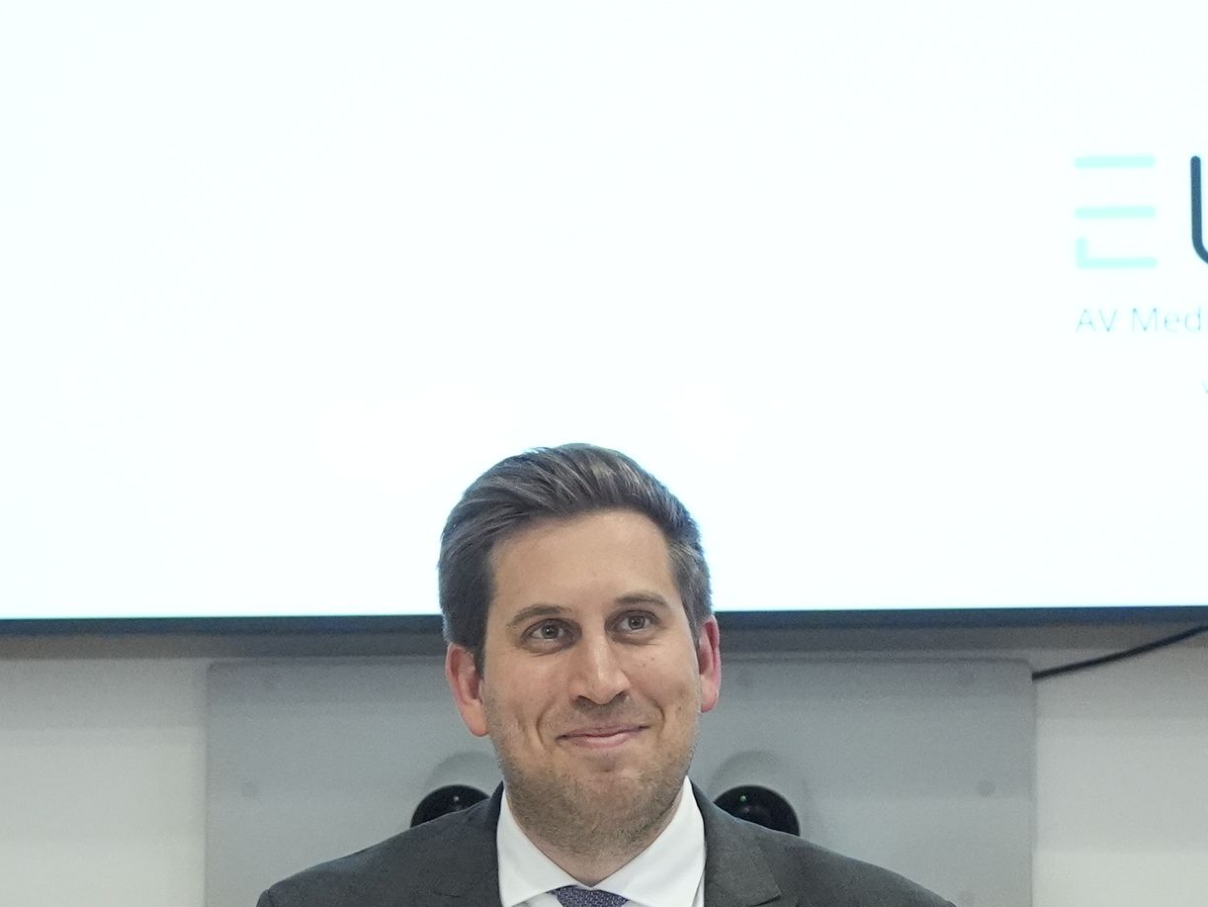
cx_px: 521
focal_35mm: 129
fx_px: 4503
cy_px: 640
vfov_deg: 11.5
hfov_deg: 15.3
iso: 5000
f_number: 3.2
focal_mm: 41
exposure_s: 1/400
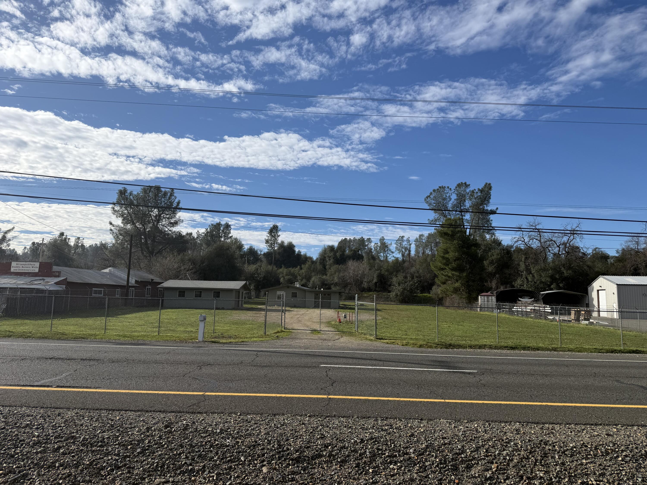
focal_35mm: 24
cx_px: 324
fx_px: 449
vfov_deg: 56.8
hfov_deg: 71.6
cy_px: 242
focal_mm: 6.76
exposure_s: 1/6173
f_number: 1.78
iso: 80
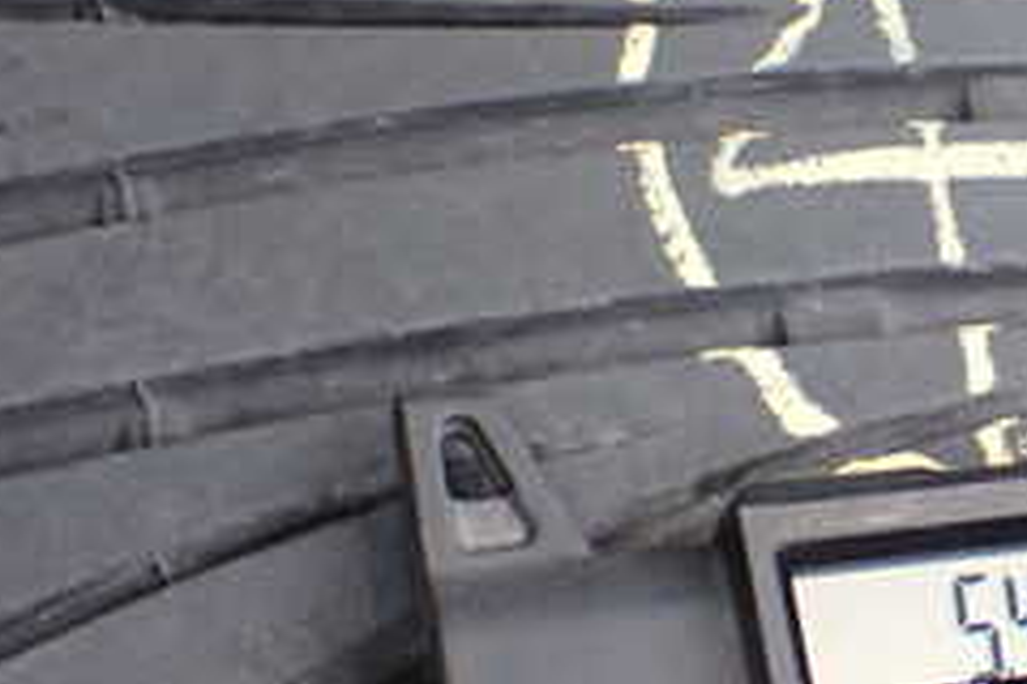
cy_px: 316
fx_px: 2824
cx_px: 1113
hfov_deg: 19.8
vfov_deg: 13.8
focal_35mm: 99
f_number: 2.7
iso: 800
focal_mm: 6.83
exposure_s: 1/160
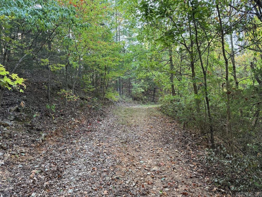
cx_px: 131
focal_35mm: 24
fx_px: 182
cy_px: 98
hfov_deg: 71.6
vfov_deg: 56.8
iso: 200
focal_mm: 6.76
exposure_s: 1/121
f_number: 1.78
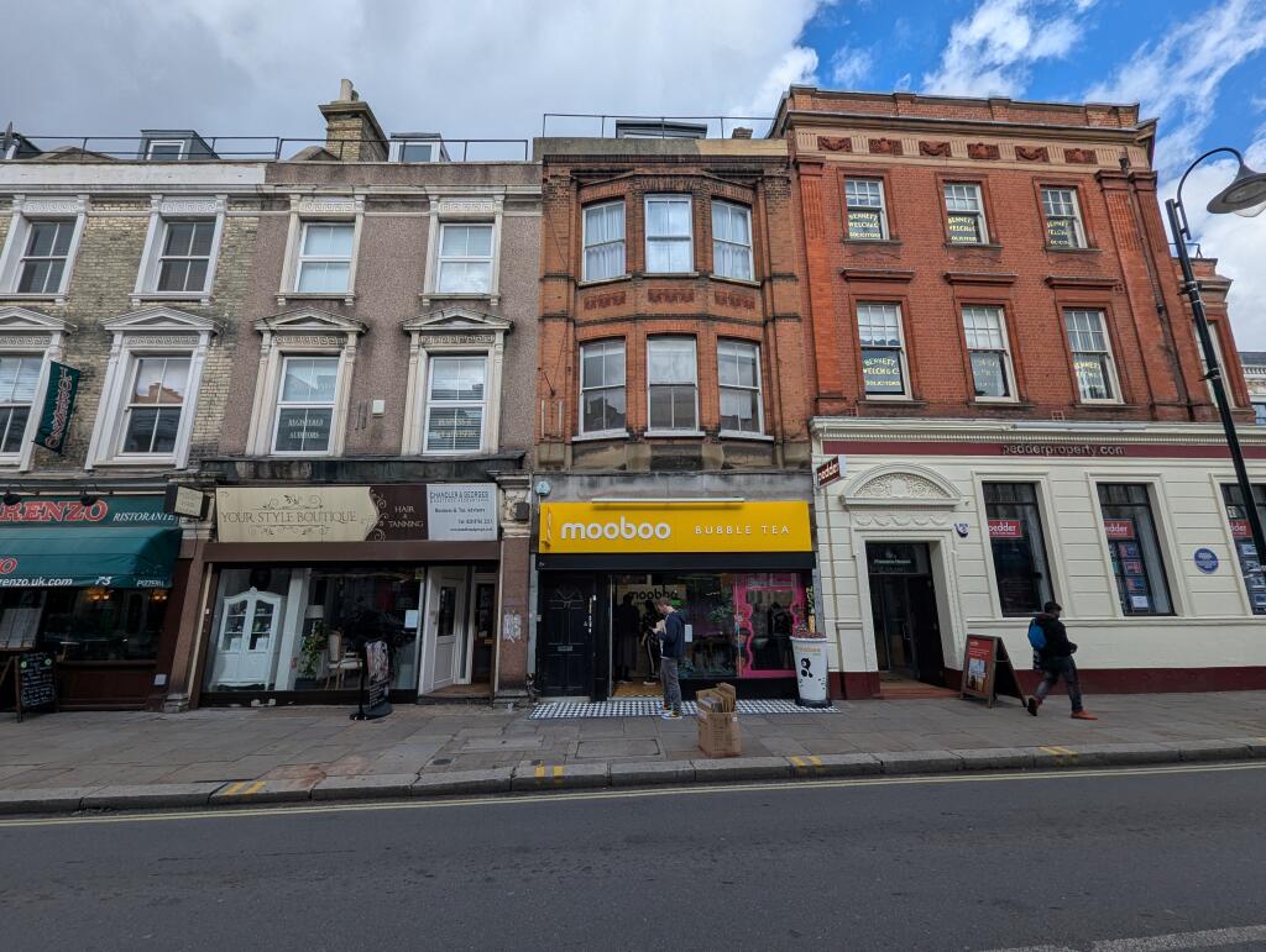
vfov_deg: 90.1
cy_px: 476
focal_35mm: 13
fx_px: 476
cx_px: 633
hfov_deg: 106.1
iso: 44
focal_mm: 1.95
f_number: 2.2
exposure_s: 1/1272
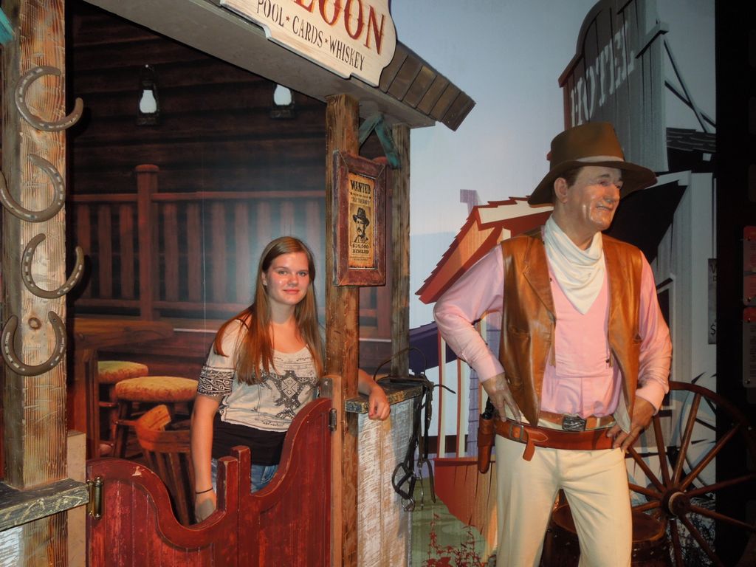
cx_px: 378
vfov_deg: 54.9
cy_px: 284
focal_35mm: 25
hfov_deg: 69.4
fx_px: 546
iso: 200
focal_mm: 4.5
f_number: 3.3
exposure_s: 1/30
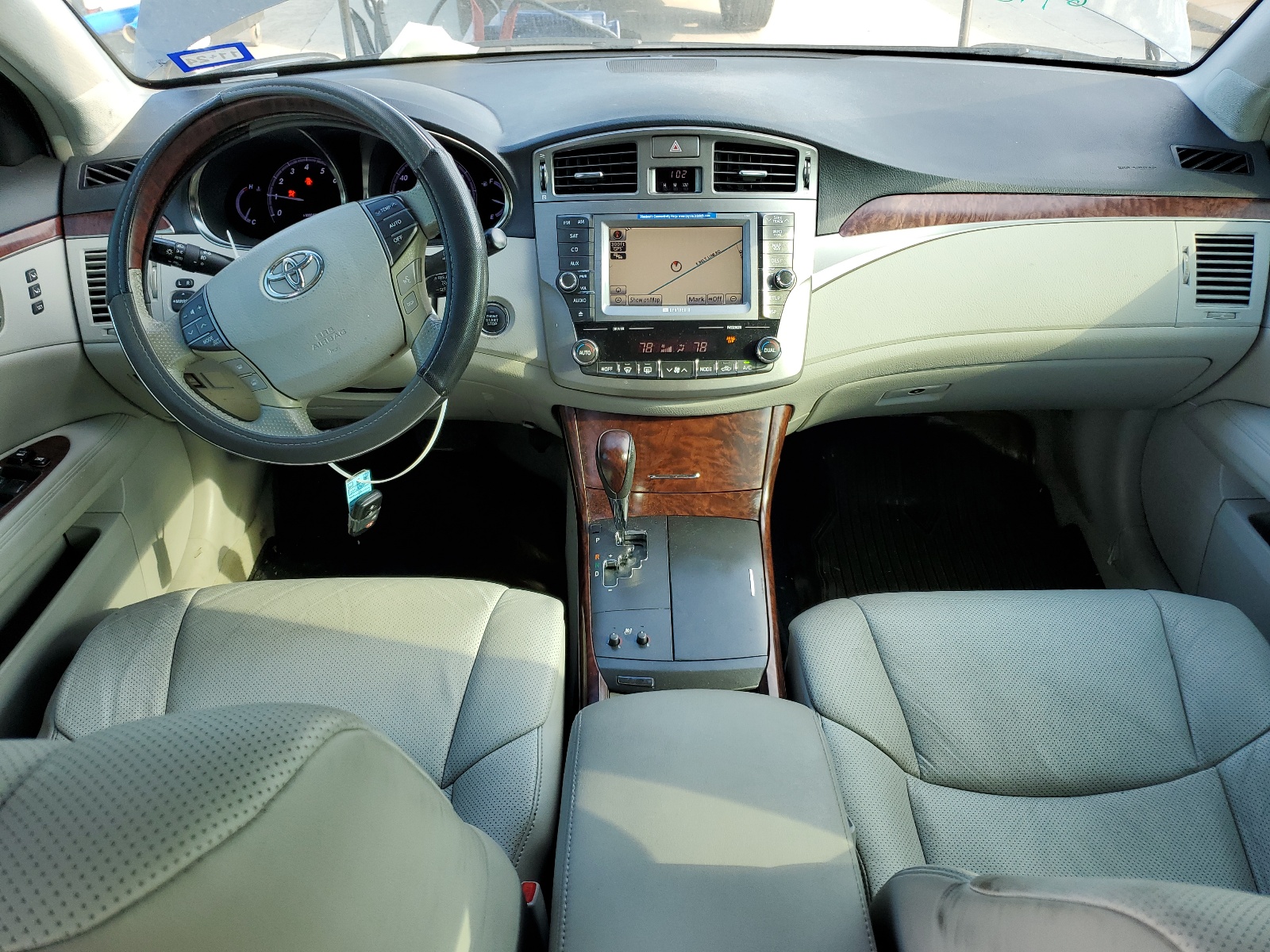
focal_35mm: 26
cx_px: 635
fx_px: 954
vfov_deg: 53.1
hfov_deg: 67.3
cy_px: 476
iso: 50
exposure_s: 1/192
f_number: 1.5
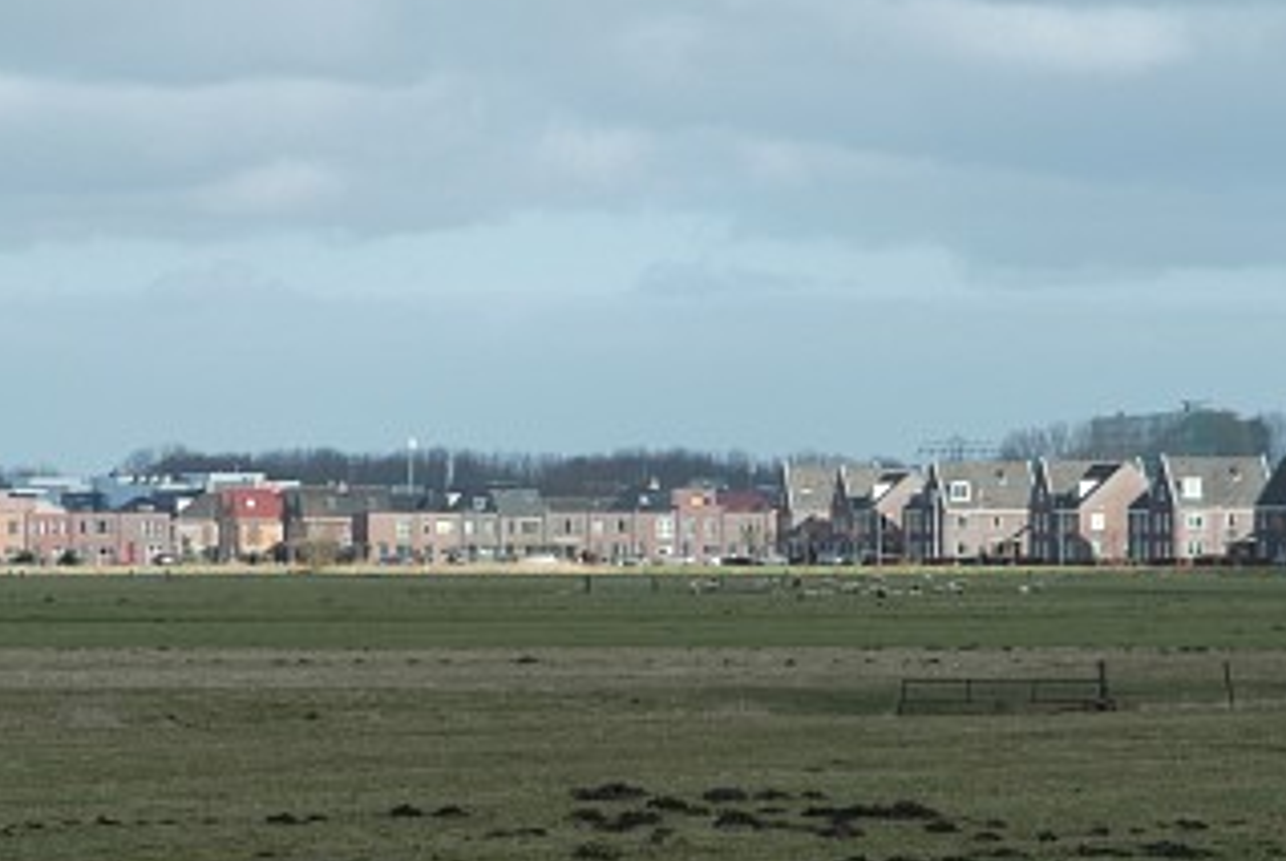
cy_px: 350
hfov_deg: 7.2
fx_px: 10266
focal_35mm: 287
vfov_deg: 4.8
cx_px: 514
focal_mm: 135
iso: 400
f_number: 8
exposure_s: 1/500
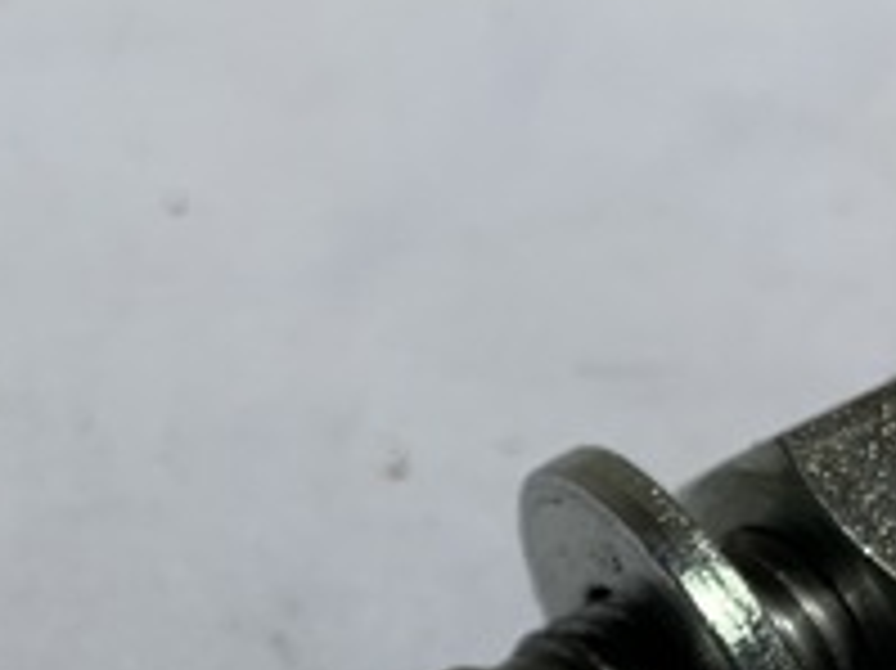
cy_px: 983
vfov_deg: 13.9
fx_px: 2587
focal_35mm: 100
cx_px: 288
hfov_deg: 19.6
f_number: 1.8
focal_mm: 4.25
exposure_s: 1/165
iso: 25
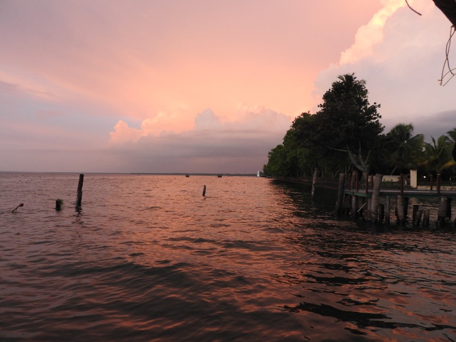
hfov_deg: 71.6
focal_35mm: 24
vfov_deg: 56.8
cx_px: 228
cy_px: 171
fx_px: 316
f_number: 3.3
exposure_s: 1/30
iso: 250
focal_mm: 4.3
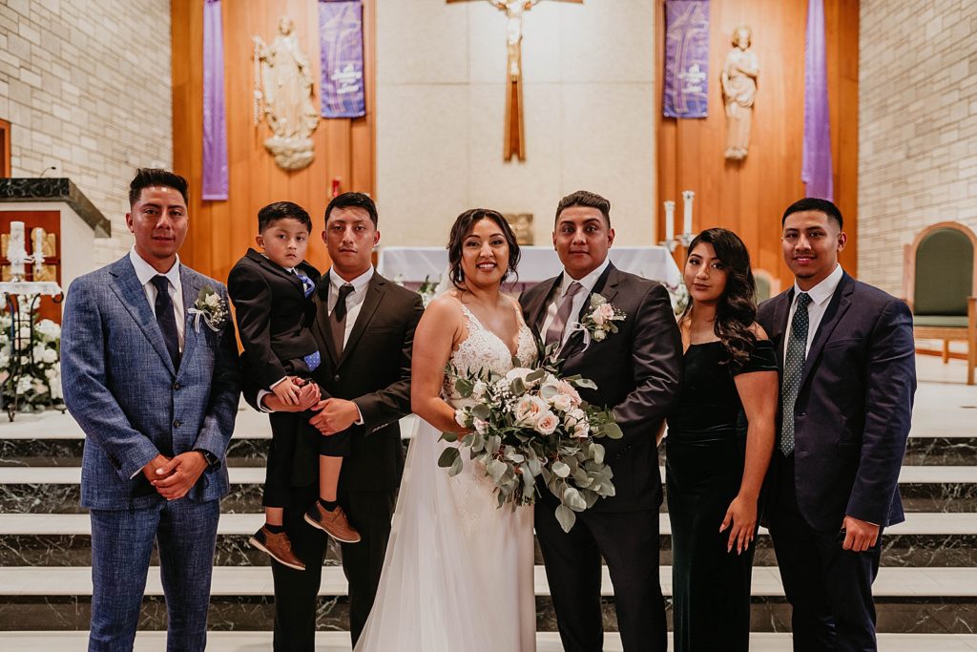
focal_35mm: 35
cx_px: 488
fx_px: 950
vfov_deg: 37.9
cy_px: 326
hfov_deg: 54.4
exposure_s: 1/100
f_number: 1.4
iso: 1000
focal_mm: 35
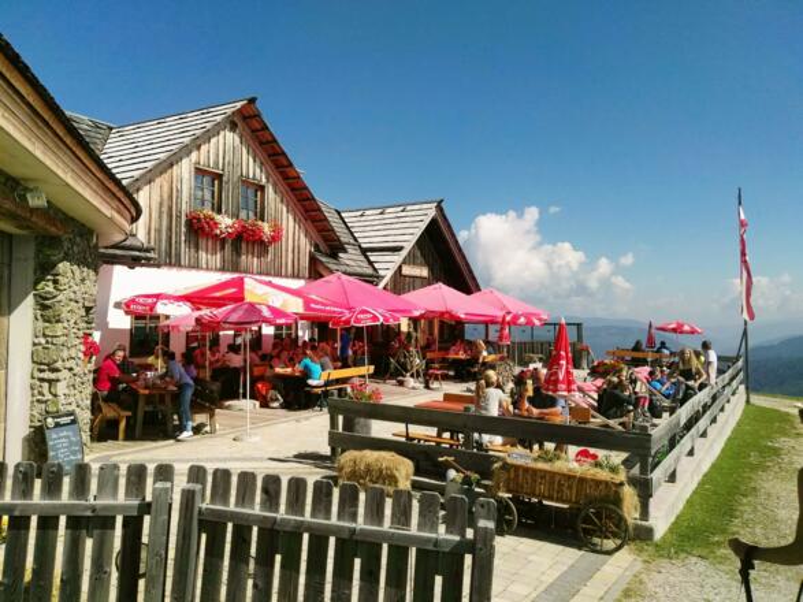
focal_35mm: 28
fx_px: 649
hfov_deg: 63.5
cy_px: 301
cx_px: 402
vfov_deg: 49.7
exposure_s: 1/3096
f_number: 2
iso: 64
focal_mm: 2.96
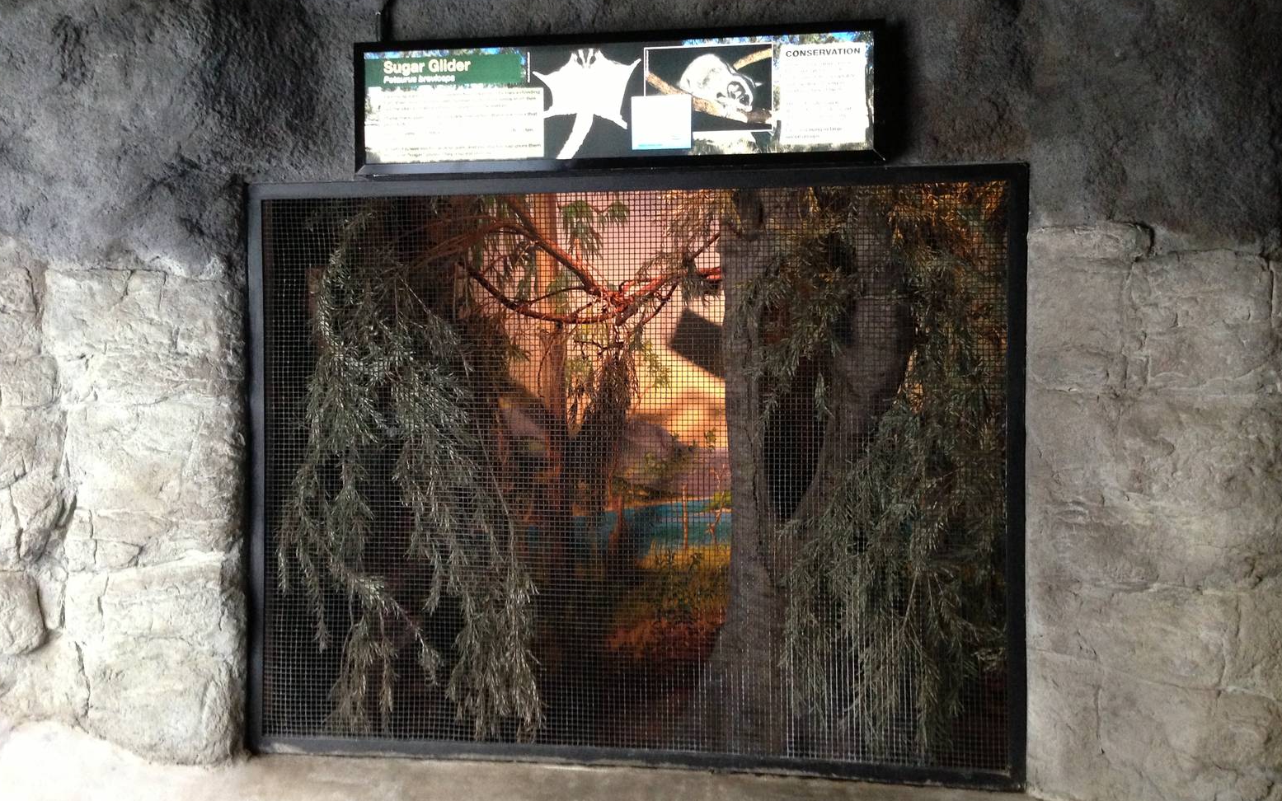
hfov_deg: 54.0
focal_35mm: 36
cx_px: 648
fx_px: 1258
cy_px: 351
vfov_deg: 35.3
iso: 400
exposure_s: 1/20
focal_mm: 4.13
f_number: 2.4
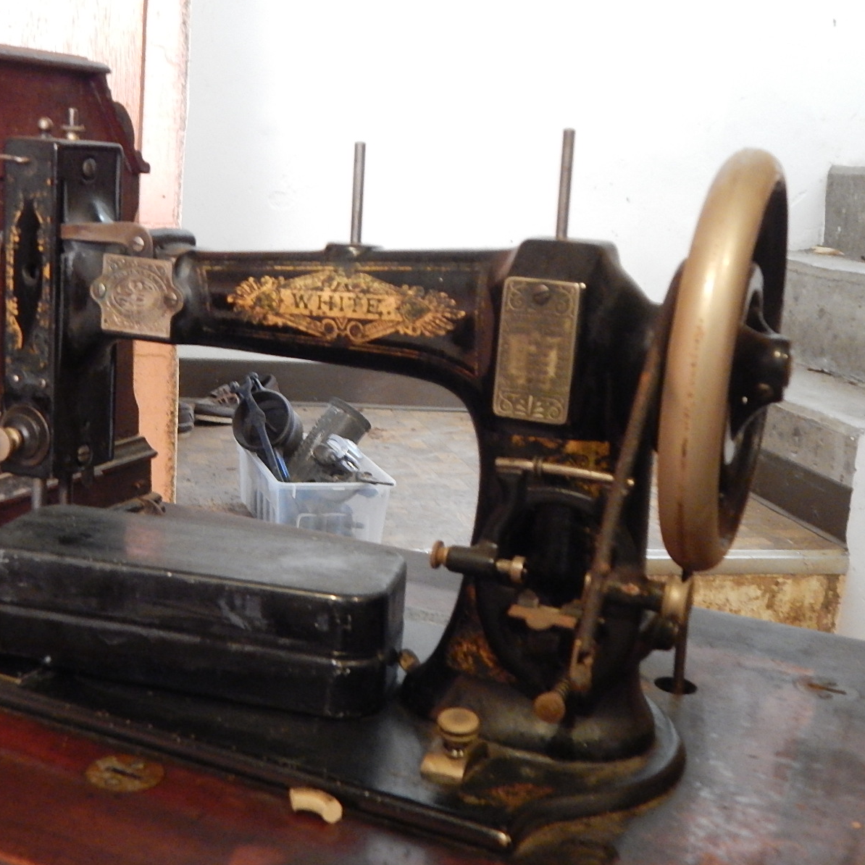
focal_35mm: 45
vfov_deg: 37.6
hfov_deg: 37.4
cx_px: 351
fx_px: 1272
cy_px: 432
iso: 720
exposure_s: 1/8
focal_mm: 6.8
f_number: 3.4
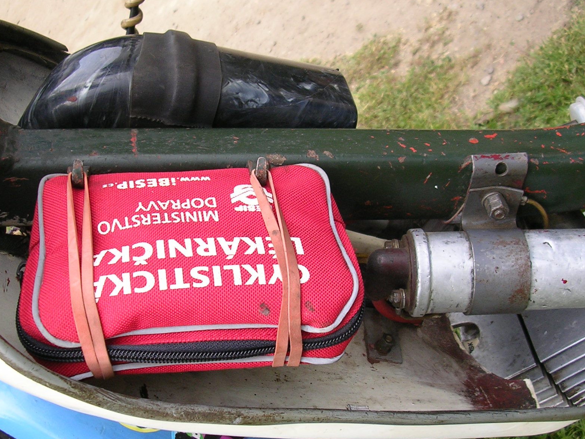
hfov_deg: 38.2
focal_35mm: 50
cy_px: 237
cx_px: 281
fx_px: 845
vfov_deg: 29.1
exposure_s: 1/293
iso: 50
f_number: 2.8
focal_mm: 5.8
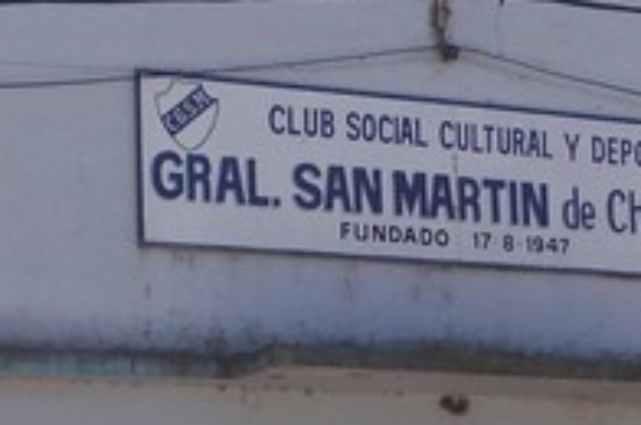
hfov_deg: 18.0
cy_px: 454
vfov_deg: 11.8
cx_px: 379
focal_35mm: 114
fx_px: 2026
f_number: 5.4
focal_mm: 4
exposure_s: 1/500
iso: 80
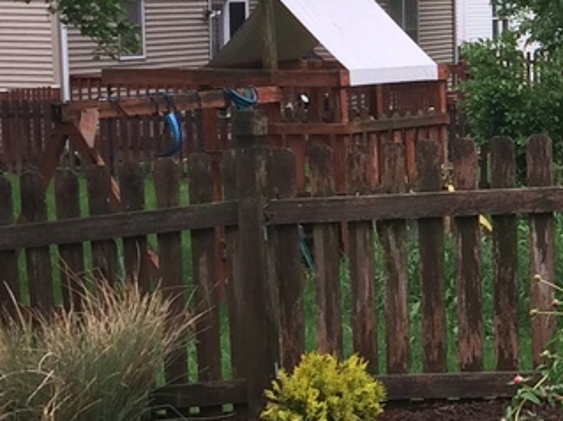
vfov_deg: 11.3
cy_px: 322
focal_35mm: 131
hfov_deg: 13.7
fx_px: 2130
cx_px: 971
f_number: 2.2
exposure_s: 1/243
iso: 32
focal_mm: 4.15
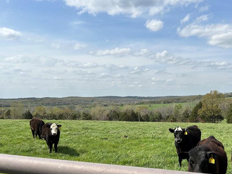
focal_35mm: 38
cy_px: 124
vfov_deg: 37.0
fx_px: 255
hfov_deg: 48.0
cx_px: 159
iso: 50
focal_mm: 5.7
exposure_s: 1/5076
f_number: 1.5
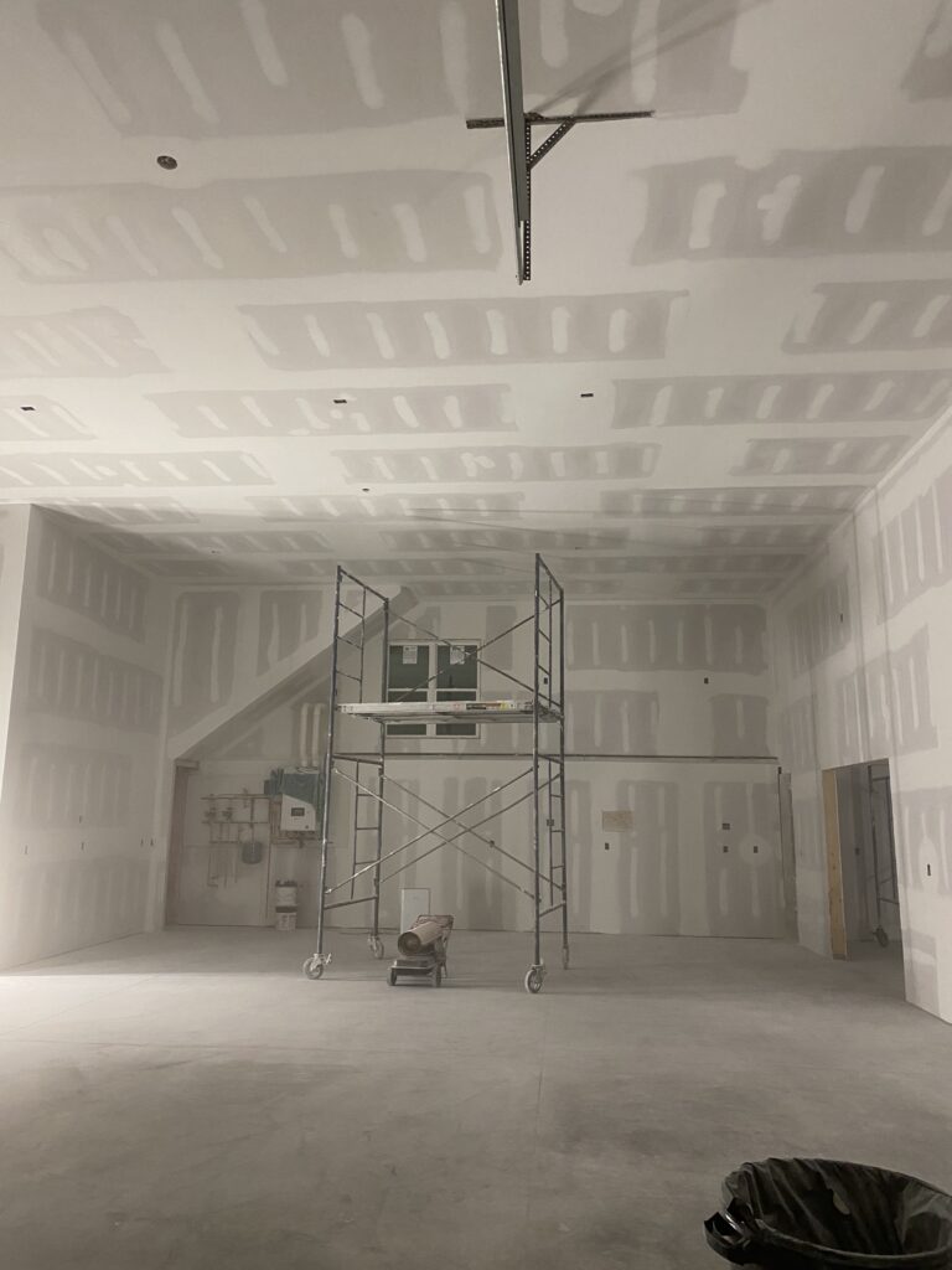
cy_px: 635
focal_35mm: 26
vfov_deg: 67.3
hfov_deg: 53.1
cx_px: 476
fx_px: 953
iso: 250
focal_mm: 4.25
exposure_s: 1/60
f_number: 1.8
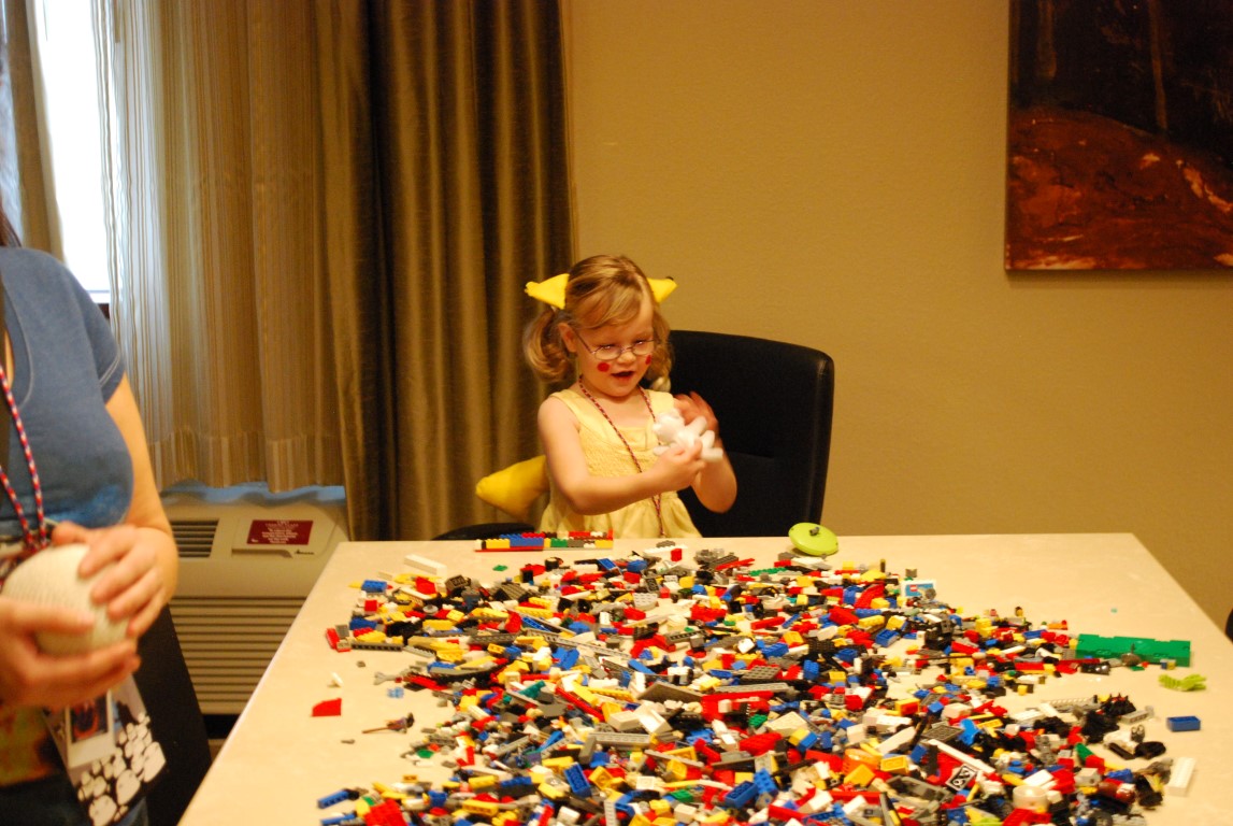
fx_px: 2058
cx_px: 616
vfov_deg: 22.7
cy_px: 413
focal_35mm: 60
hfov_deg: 33.4
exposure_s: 1/13
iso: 1600
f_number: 5.3
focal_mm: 40
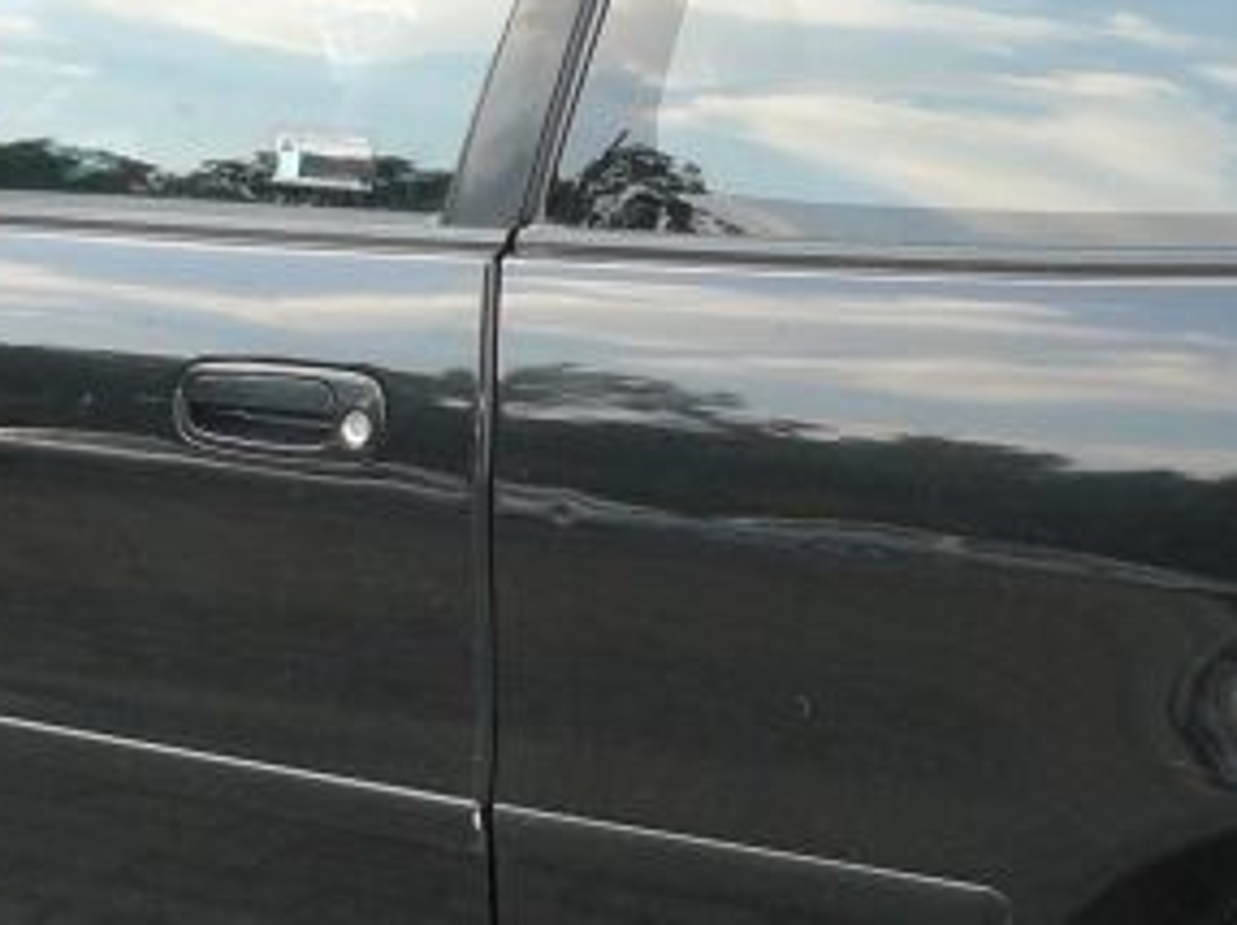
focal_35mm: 129
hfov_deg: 15.3
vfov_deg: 11.5
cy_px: 657
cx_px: 839
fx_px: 4606
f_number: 3.2
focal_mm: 6
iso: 100
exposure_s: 1/125
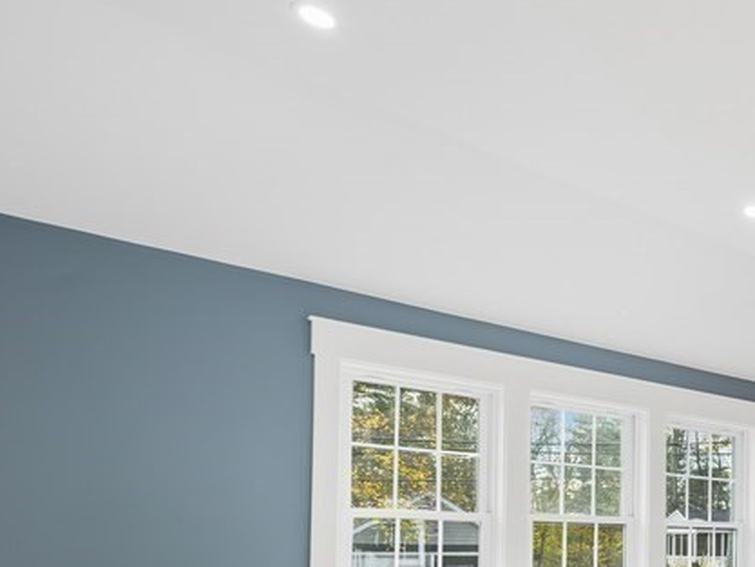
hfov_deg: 39.6
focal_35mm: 33
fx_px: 720
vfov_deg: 39.2
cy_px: 532
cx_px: 907
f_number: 8
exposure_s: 1/3
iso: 100
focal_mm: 14
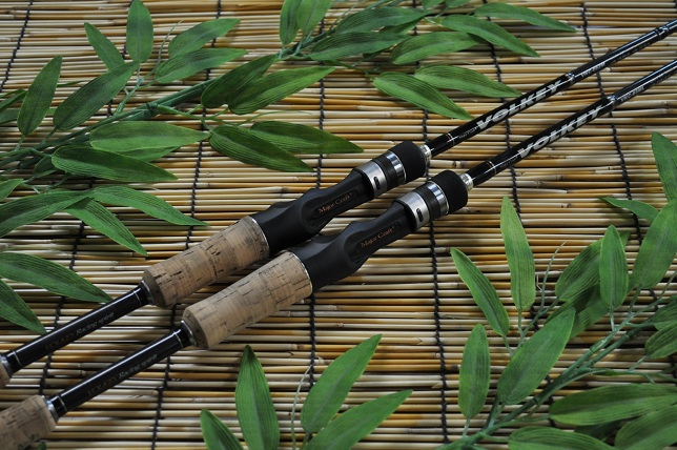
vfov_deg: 25.7
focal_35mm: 52
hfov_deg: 37.9
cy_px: 225
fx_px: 986
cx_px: 338
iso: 800
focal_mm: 35
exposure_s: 1/40
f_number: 5
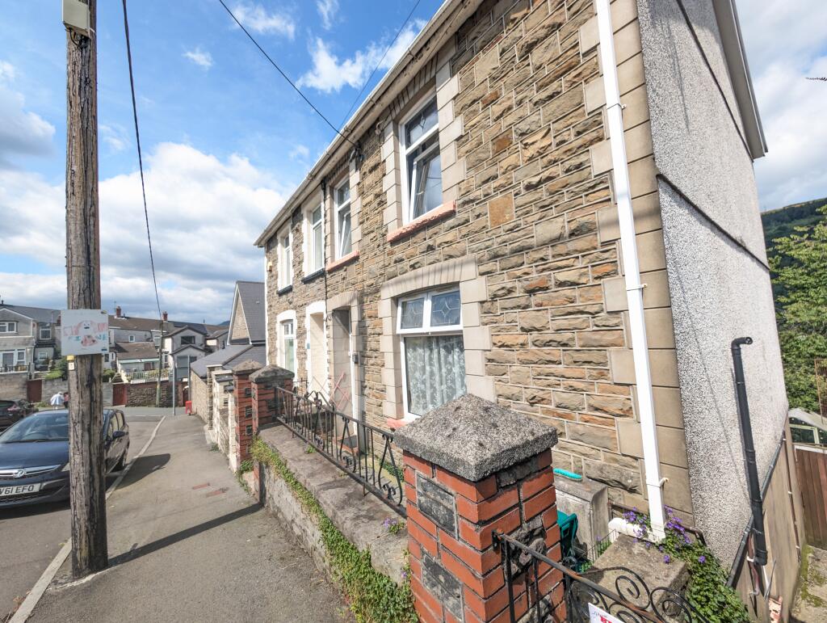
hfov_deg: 110.5
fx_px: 287
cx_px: 414
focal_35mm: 12
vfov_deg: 94.6
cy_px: 312
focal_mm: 2.23
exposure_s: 1/898
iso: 41
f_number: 1.95
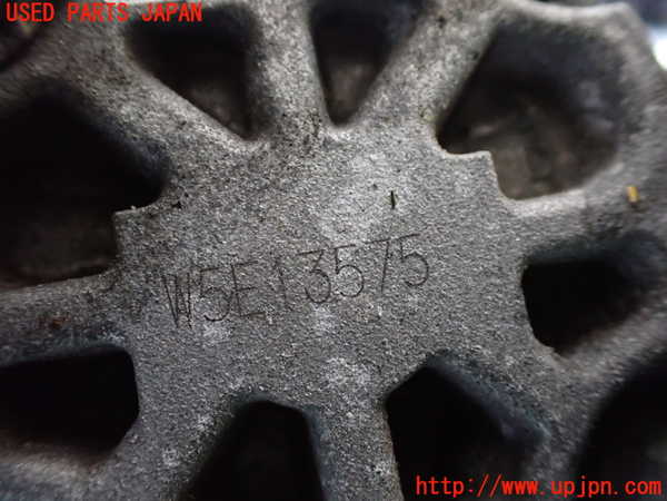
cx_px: 334
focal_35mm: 30
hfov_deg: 60.0
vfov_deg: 46.8
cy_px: 250
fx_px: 578
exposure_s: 1/30
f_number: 2.3
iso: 1000
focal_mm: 5.4
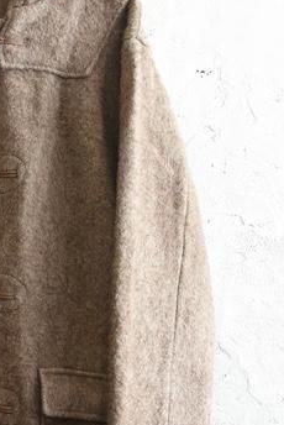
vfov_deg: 24.4
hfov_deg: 16.1
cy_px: 256
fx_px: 980
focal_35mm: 83
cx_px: -19
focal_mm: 38
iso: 1250
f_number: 5.6
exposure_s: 1/80
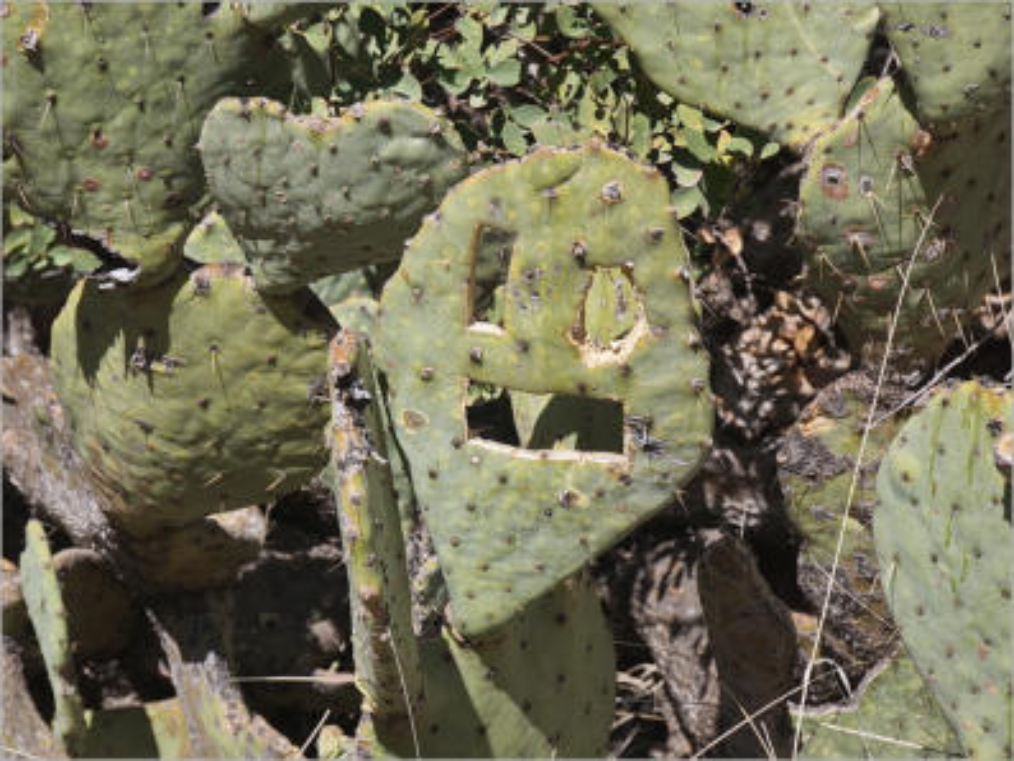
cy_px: 380
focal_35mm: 120
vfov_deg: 12.4
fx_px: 3516
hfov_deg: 16.4
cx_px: 507
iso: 200
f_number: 8
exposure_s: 1/500
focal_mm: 60
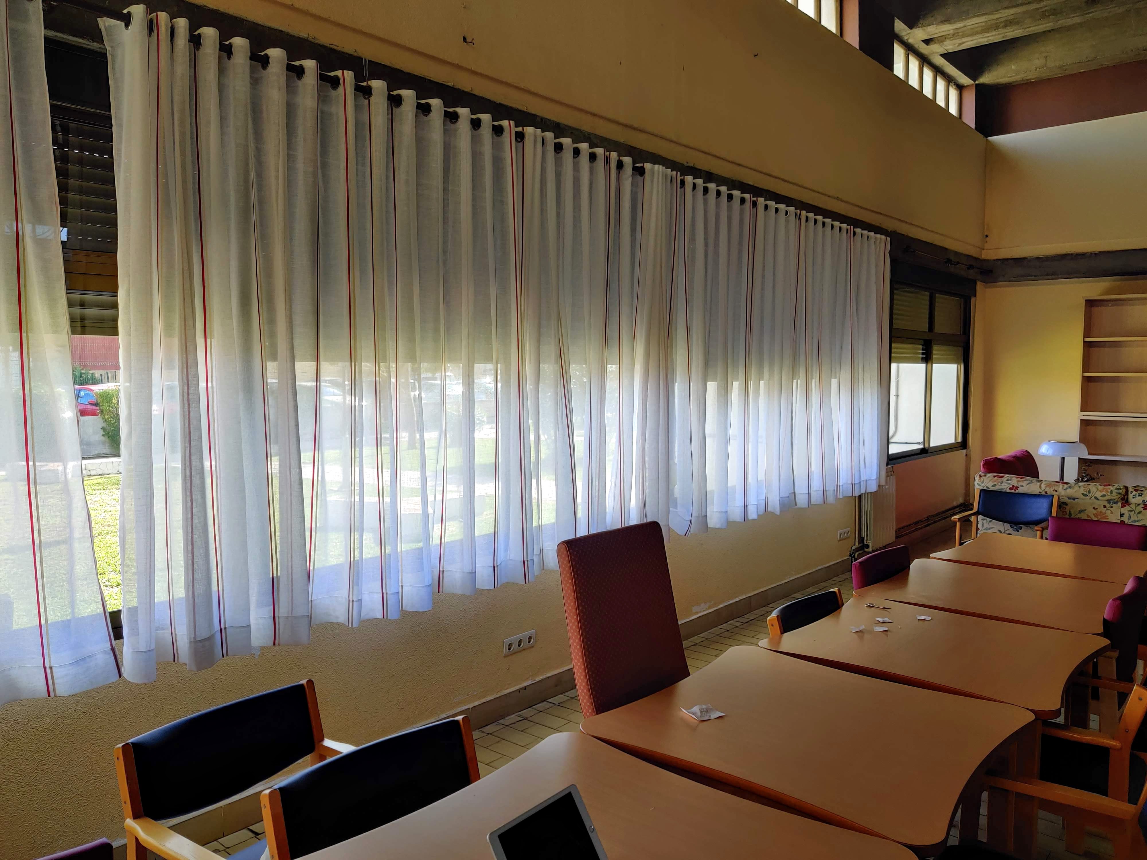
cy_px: 430
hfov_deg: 65.3
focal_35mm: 27
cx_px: 574
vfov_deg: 51.4
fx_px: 895
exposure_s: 1/100
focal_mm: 4.75
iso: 125
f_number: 1.75
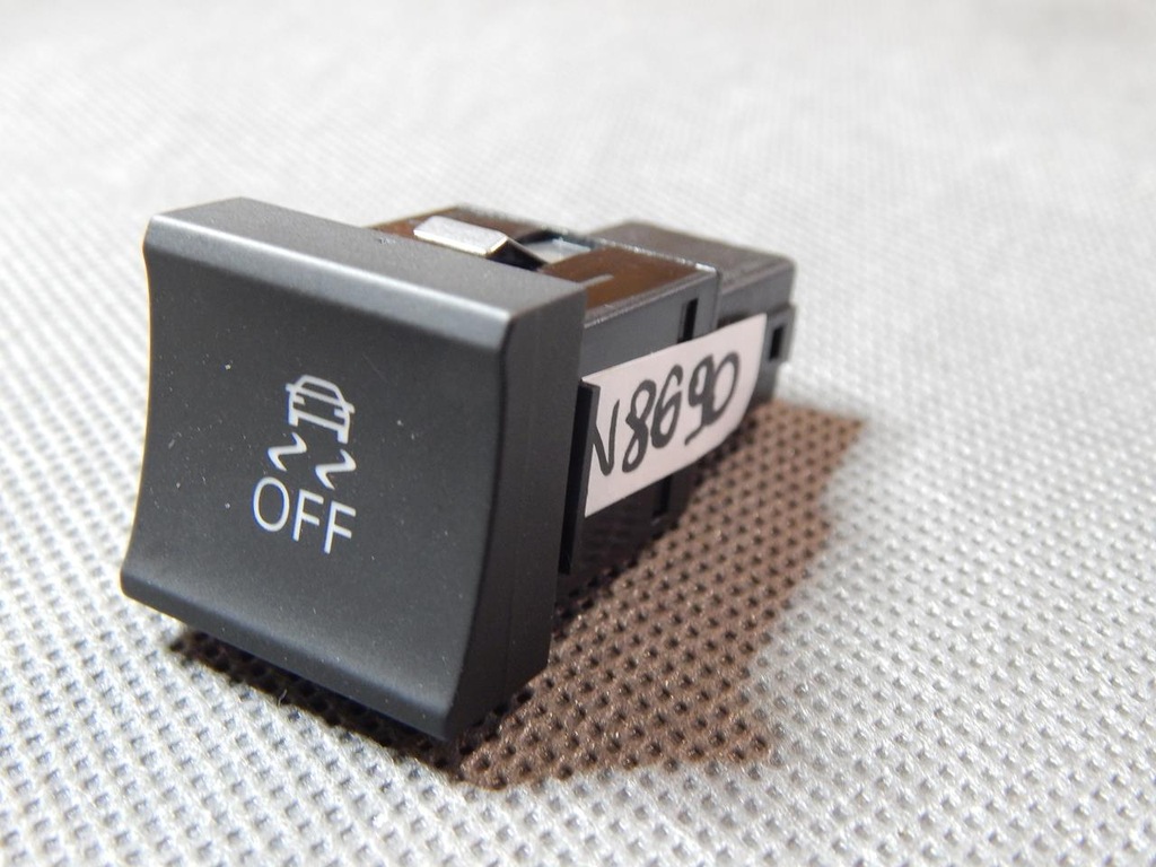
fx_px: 1436
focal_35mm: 43
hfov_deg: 43.9
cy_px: 434
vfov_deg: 33.6
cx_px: 578
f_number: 3.6
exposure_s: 1/10
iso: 400
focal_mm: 7.7
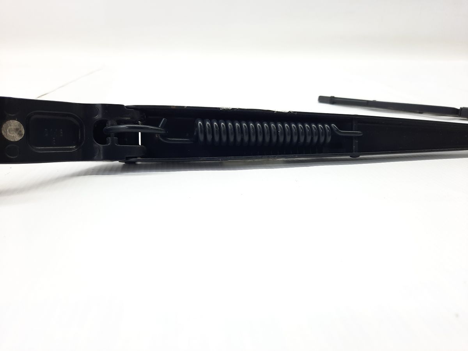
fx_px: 338
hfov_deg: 69.4
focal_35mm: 25
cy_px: 176
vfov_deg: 54.9
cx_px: 234
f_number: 2
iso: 80
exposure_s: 1/50
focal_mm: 4.6
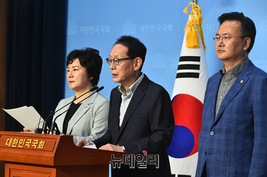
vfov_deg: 7.0
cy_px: 88
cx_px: 134
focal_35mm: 195
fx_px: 1445
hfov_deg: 10.6
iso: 4000
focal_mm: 195
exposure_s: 1/250
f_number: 9
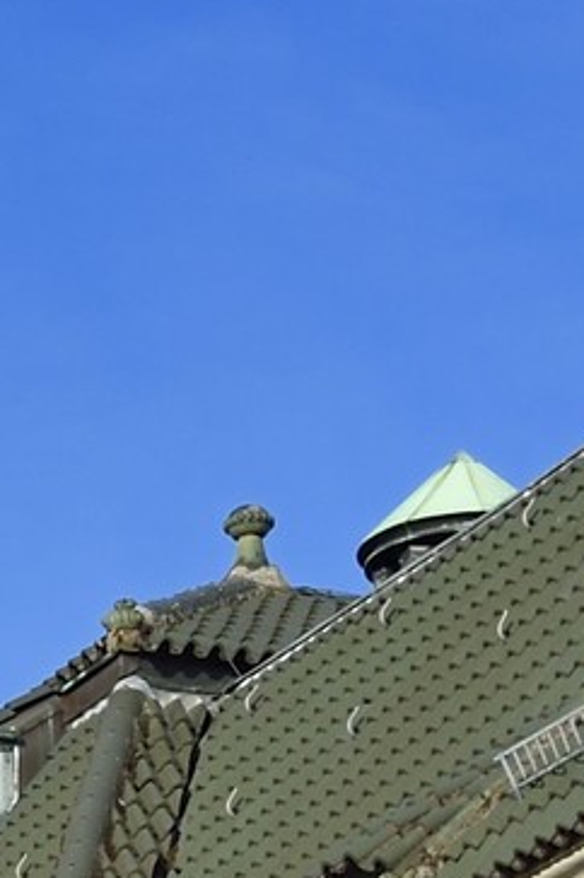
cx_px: -1313
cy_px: 1321
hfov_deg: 4.5
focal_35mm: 291
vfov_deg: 7.0
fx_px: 7094
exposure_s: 1/250
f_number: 13
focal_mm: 44
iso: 200
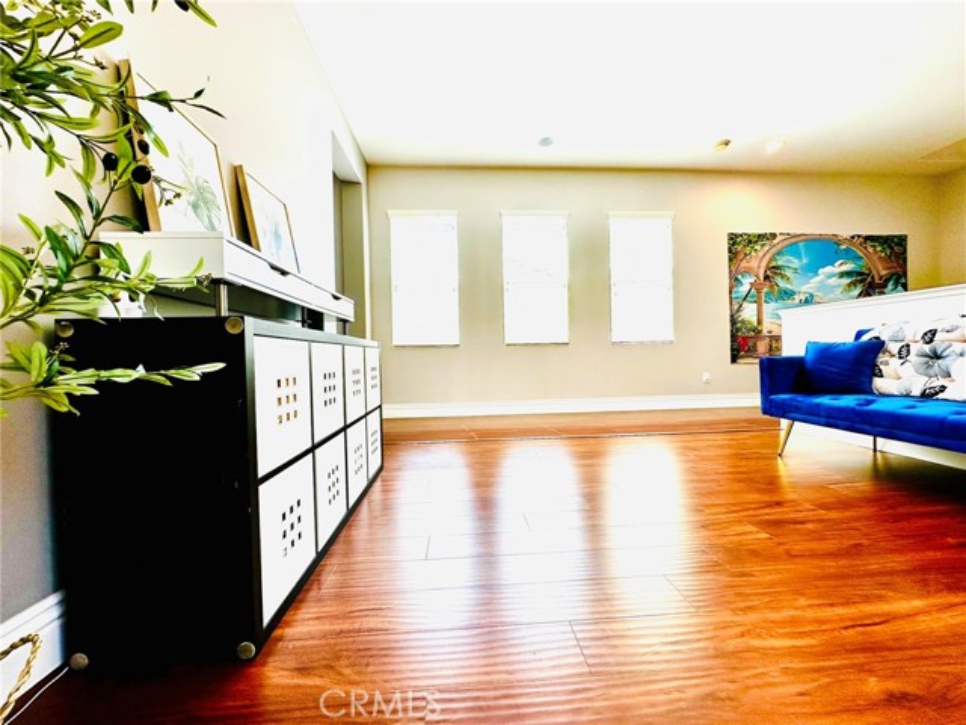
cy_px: 362
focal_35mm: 14
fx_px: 391
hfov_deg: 102.1
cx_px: 483
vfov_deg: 85.7
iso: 40
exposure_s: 1/143
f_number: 2.2
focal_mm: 2.22
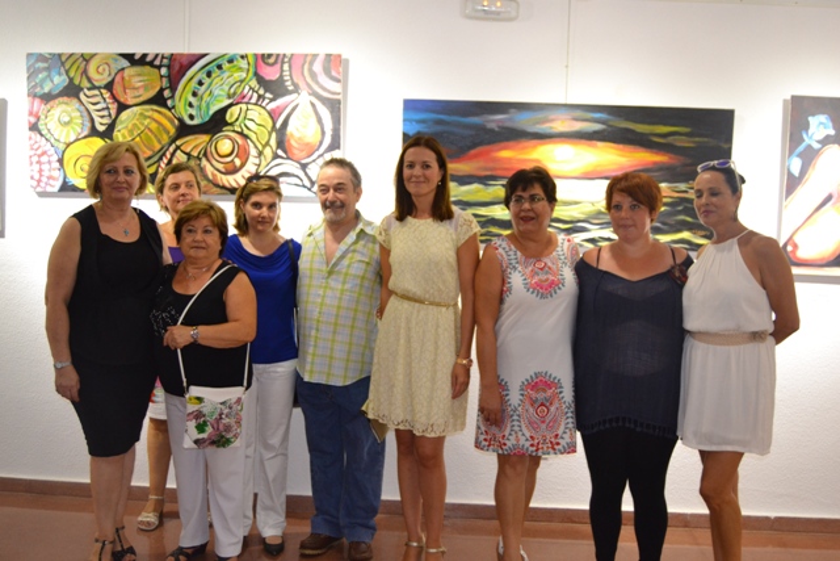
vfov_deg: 36.9
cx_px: 420
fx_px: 840
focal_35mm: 36
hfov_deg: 53.1
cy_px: 280
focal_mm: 24
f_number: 3.8
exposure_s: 1/60
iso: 1600
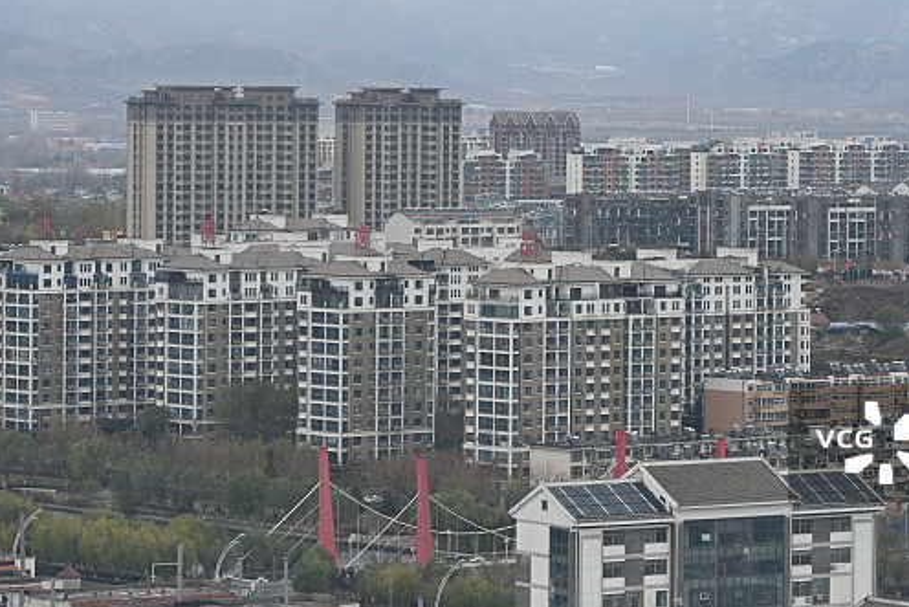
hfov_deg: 12.4
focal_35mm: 166
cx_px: 464
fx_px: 4192
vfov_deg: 8.3
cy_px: 215
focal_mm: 103
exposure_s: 1/100
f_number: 8
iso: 110
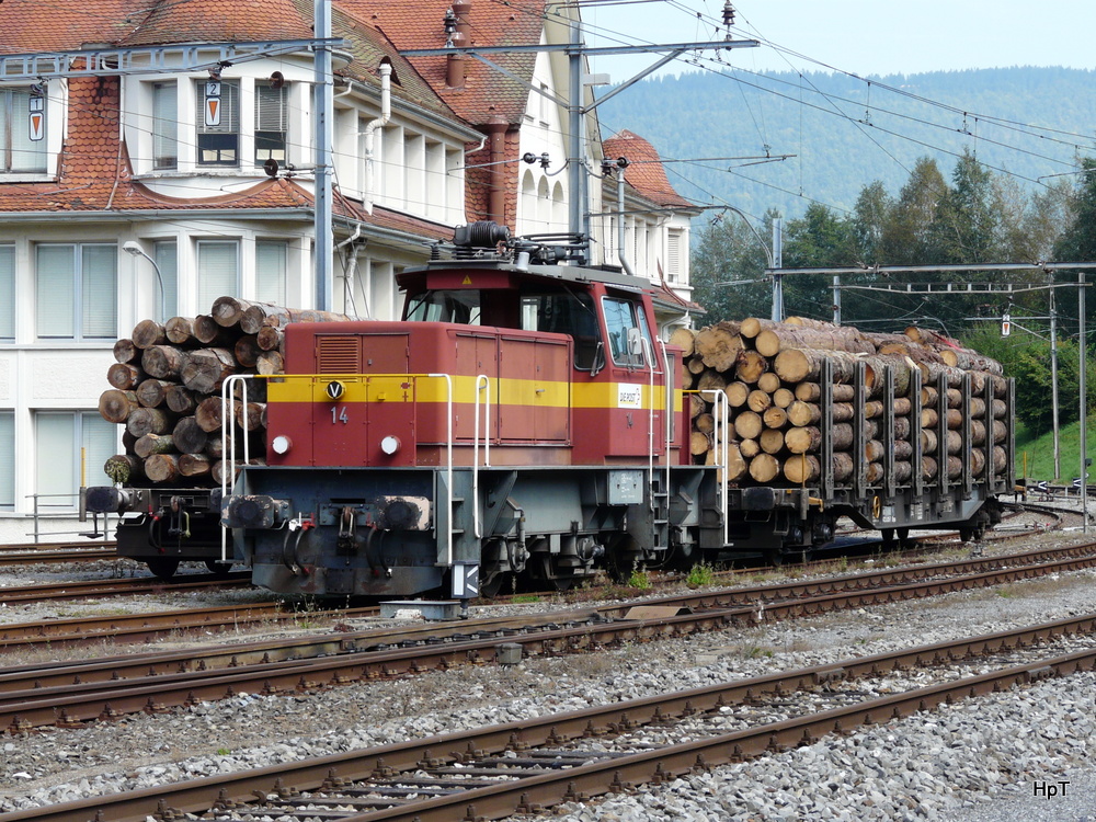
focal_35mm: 114
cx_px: 548
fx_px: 3609
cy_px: 411
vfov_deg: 13.0
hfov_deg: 17.3
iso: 100
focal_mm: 18.8
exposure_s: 1/250
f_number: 5
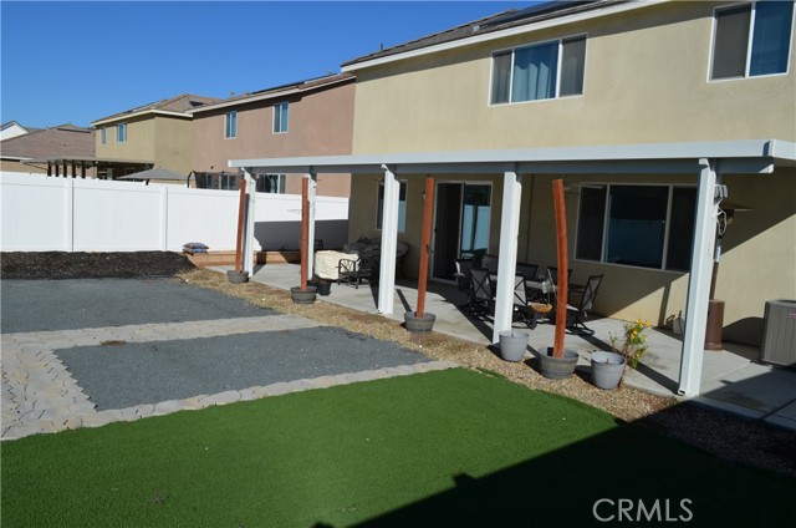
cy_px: 264
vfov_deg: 47.7
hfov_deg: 67.5
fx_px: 596
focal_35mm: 27
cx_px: 398
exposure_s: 1/400
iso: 100
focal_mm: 18
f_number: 9
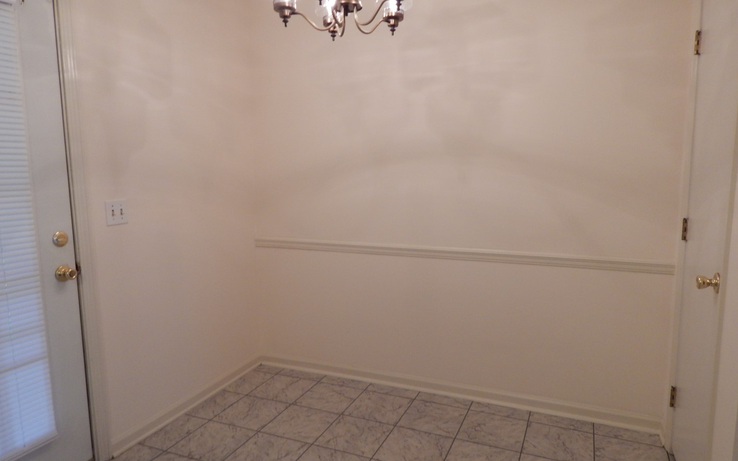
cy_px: 233
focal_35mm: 25
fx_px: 503
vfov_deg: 49.3
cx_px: 367
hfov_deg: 72.5
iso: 200
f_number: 3
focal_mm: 4
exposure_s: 1/30
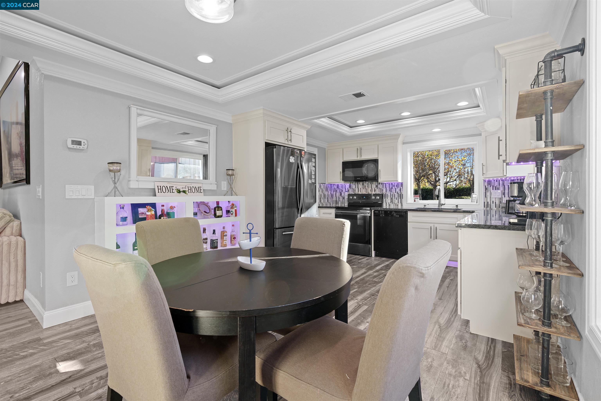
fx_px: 267
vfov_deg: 73.7
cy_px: 200
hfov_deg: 96.7
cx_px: 300
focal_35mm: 16
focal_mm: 16
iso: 200
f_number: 8
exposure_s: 1/13
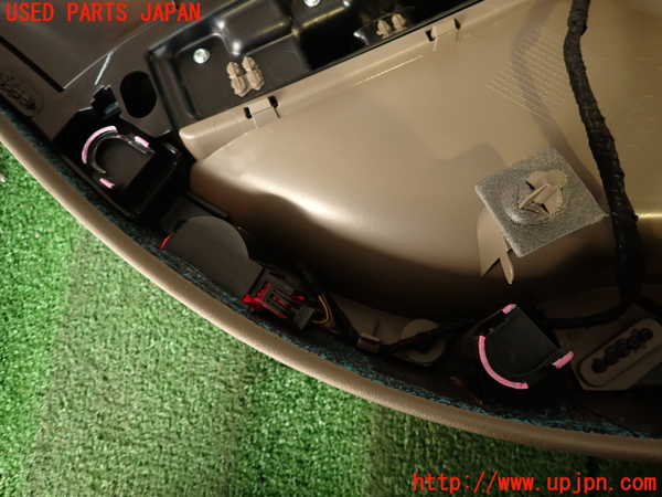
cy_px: 248
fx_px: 478
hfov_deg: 69.4
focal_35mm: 25
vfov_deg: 54.9
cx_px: 331
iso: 200
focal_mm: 4.5
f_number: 2
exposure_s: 1/40
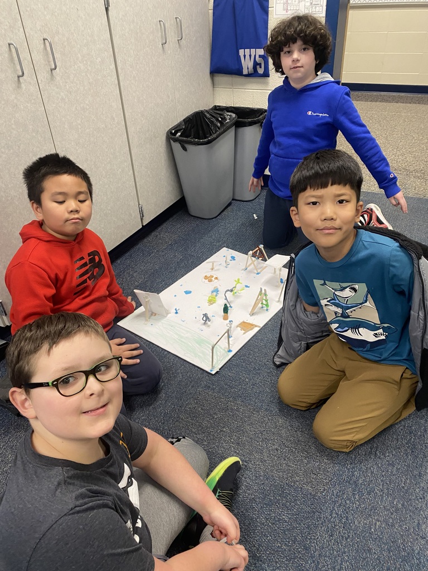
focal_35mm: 26
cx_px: 214
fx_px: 429
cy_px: 286
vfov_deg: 67.3
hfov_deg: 53.1
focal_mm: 4.25
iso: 160
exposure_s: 1/59
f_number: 1.8
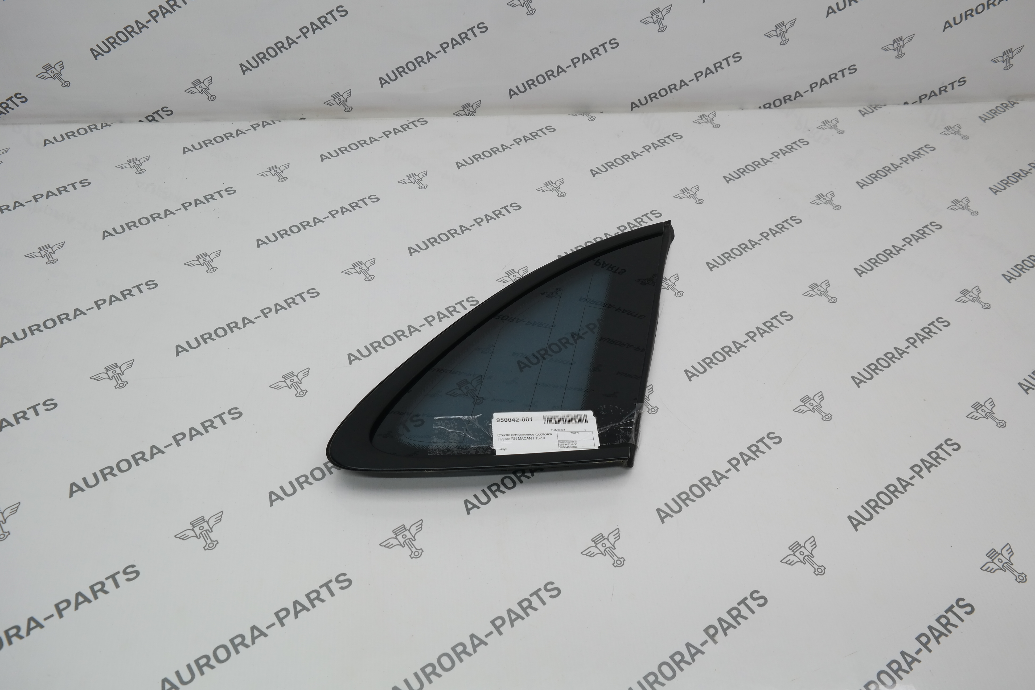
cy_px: 345
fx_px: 834
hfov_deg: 63.7
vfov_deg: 45.0
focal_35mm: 29
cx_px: 518
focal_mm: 19
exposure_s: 1/40
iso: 200
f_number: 6.3
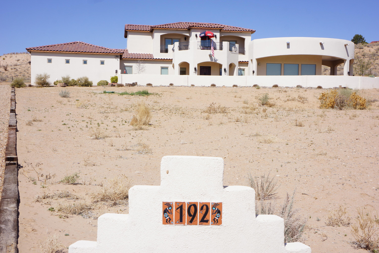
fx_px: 505
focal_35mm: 48
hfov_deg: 41.1
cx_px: 190
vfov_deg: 28.1
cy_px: 126
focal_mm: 32
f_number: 13
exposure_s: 1/400
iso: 100
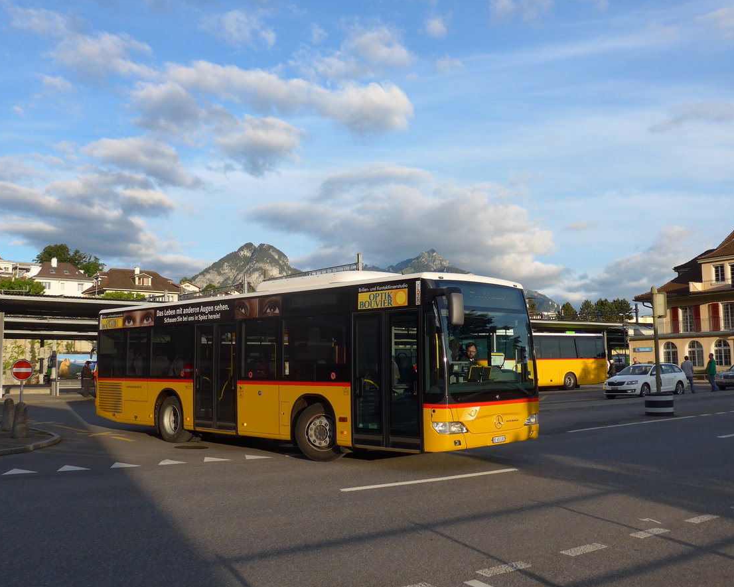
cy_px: 296
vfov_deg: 41.2
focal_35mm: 36
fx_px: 782
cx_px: 358
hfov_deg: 50.3
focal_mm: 7
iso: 80
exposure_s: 1/640
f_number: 2.8
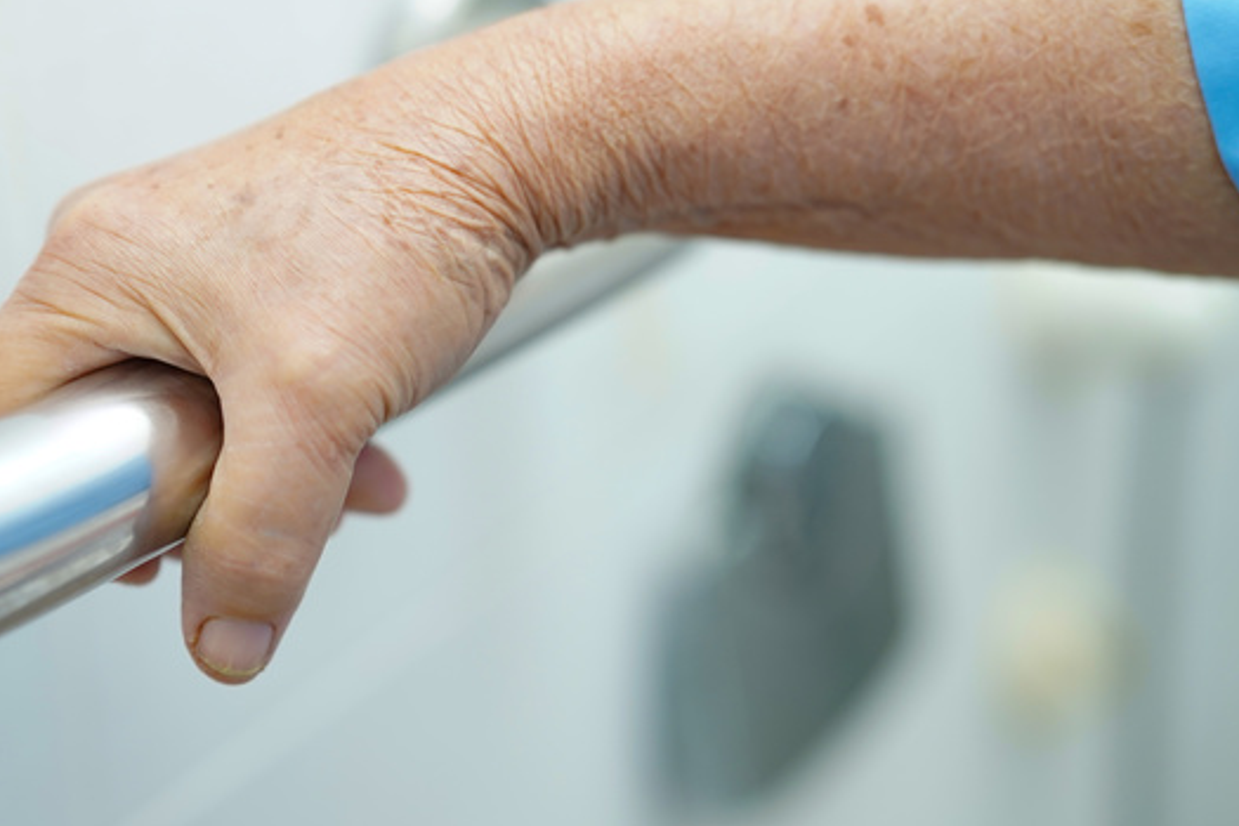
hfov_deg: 25.2
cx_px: 425
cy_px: 441
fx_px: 2753
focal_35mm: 80
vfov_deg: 17.1
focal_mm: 50
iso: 400
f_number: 1.6
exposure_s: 1/60
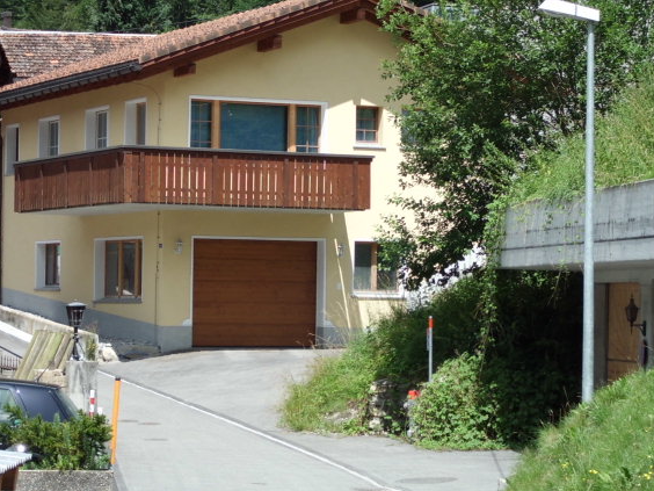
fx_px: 2399
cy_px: 251
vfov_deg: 11.7
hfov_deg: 15.5
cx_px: 330
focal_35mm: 127
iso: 64
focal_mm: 20.1
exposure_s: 1/160
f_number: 6
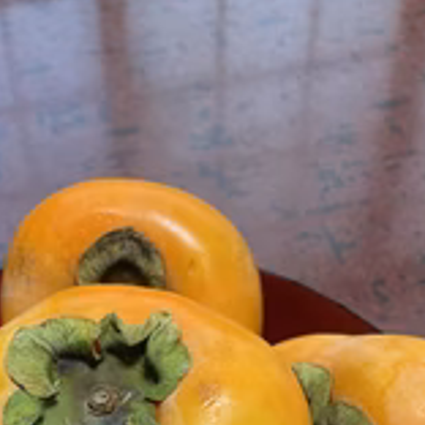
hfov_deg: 28.7
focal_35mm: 59
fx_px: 820
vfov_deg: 25.9
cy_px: 515
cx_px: 117
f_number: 1.6
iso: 160
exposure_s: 1/60
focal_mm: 4.2
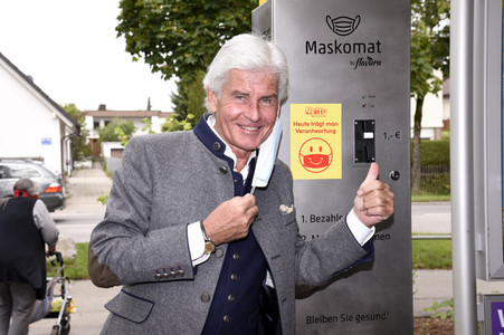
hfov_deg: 38.2
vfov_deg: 26.0
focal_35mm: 52
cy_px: 168
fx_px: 727
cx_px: 252
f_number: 8
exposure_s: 1/100
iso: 160
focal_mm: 52
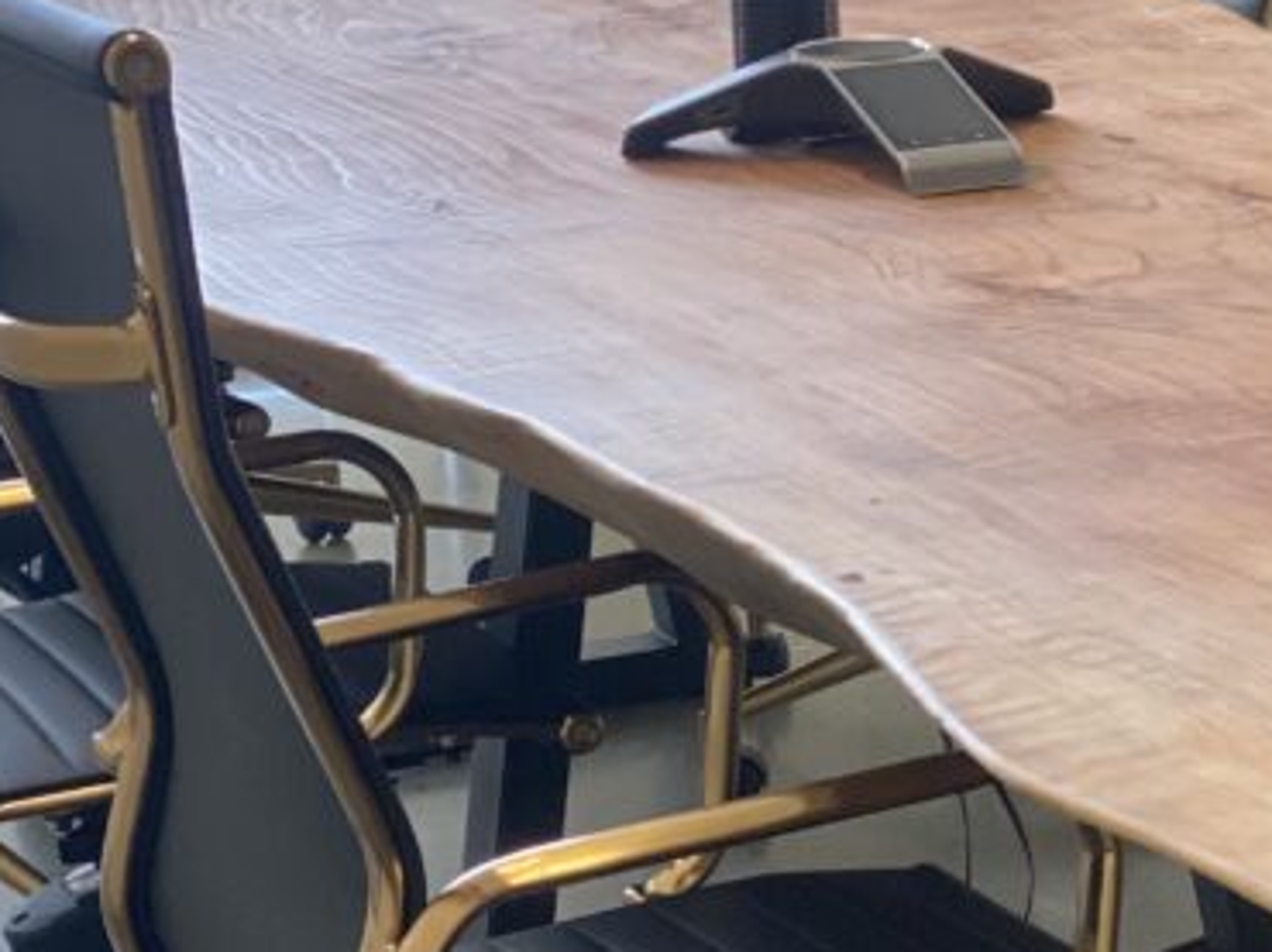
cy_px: 687
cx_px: 1420
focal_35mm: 144
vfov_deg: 10.3
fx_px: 5288
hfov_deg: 13.4
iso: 250
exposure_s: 1/120
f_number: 2
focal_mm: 6
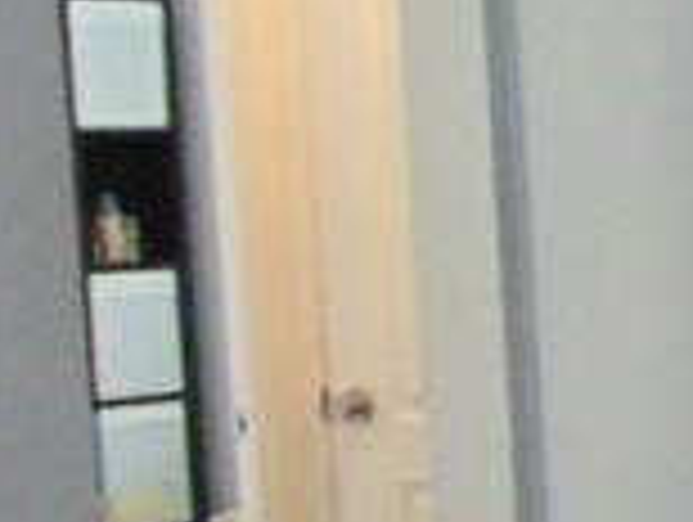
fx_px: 3328
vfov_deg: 8.9
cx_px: 1458
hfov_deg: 10.7
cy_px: 630
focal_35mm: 166
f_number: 3
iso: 400
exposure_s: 1/30
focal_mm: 4.5
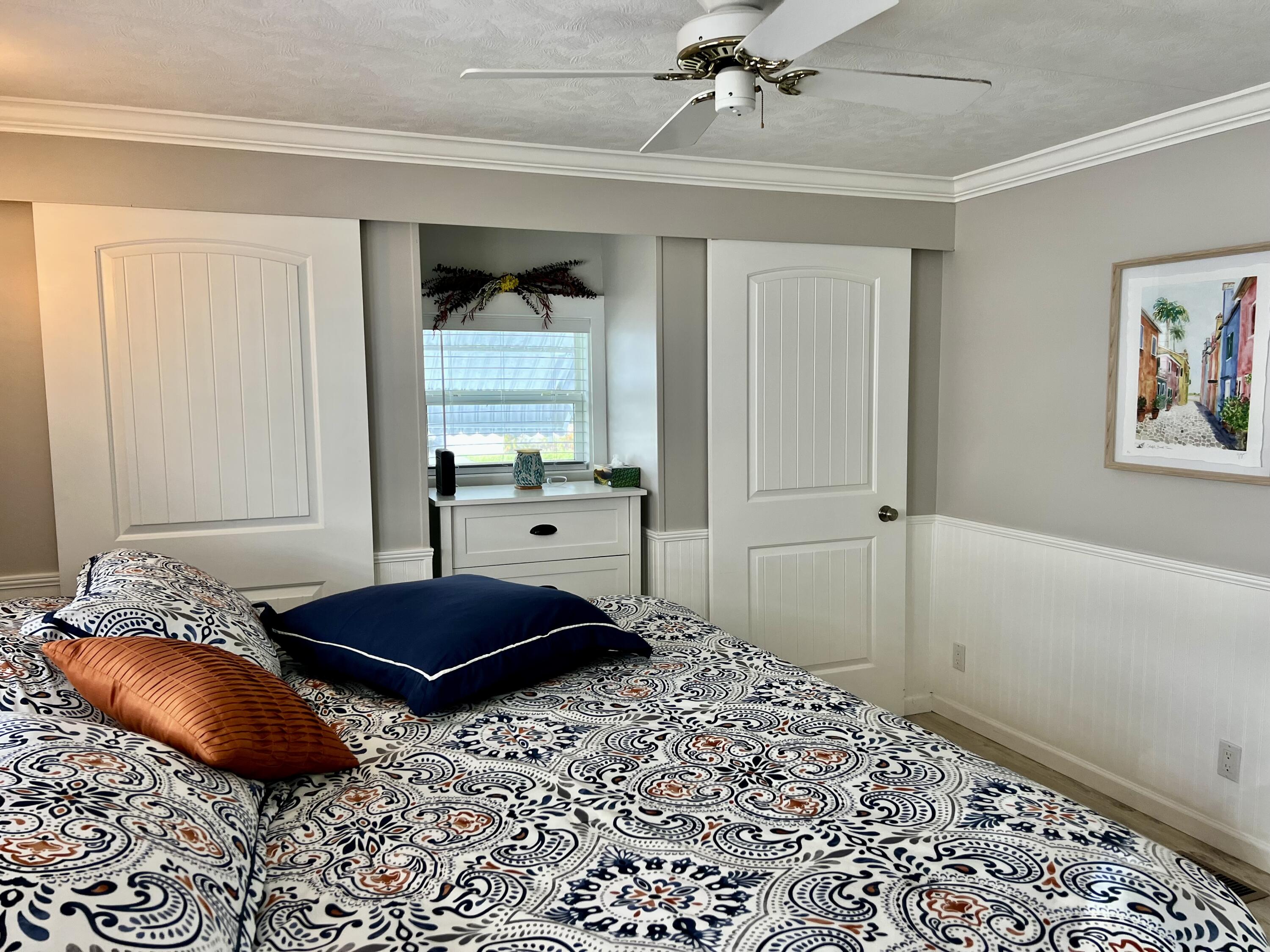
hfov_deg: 67.3
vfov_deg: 53.1
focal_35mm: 26
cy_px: 476
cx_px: 635
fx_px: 954
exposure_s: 1/121
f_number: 1.5
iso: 125
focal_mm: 5.7
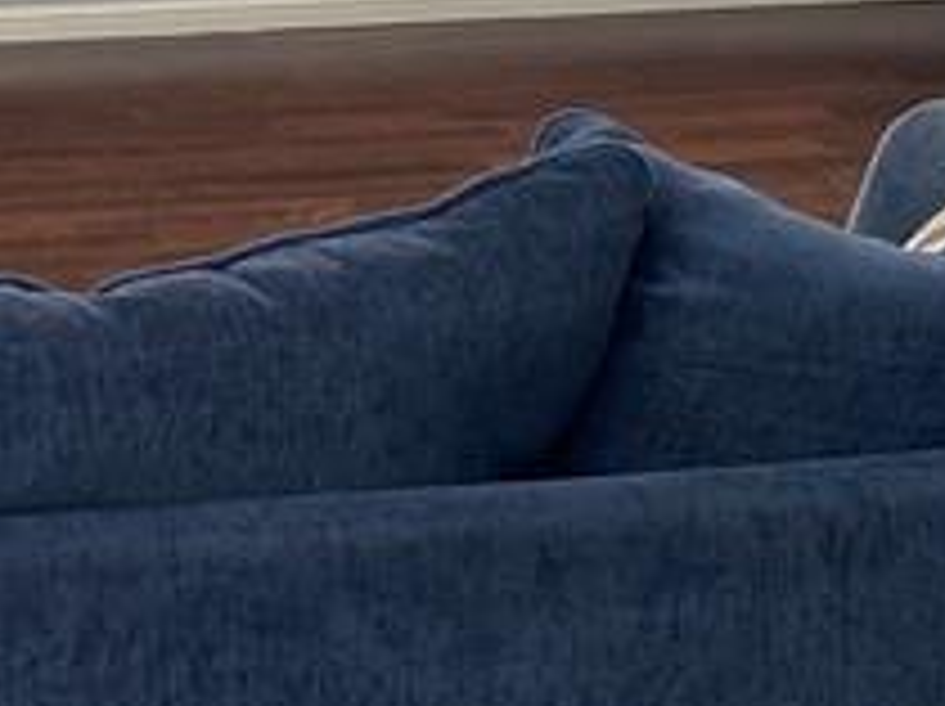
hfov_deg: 14.7
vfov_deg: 10.7
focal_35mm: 127
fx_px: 3463
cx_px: -364
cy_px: -666
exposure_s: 1/121
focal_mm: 4.25
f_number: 1.8
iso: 100
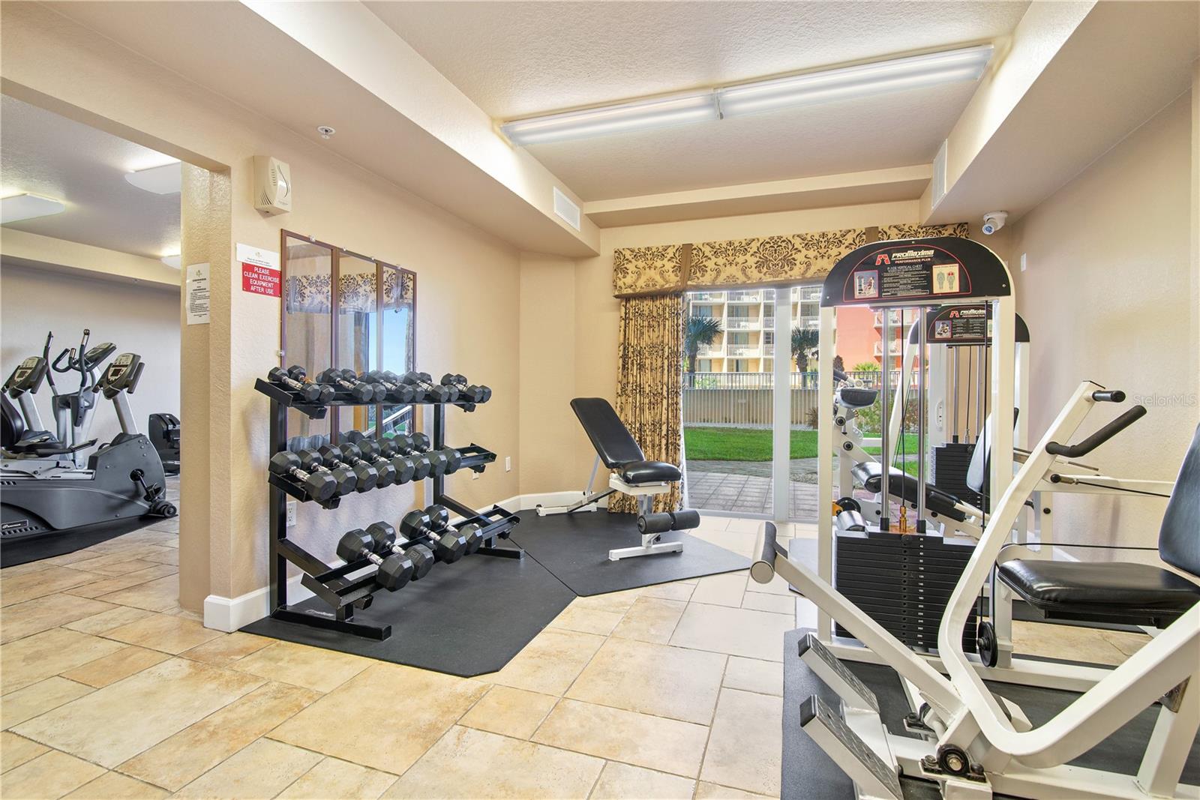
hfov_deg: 96.7
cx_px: 600
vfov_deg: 73.8
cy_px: 400
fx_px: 533
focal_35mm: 16
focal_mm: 16
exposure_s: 1/5
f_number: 8
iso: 400
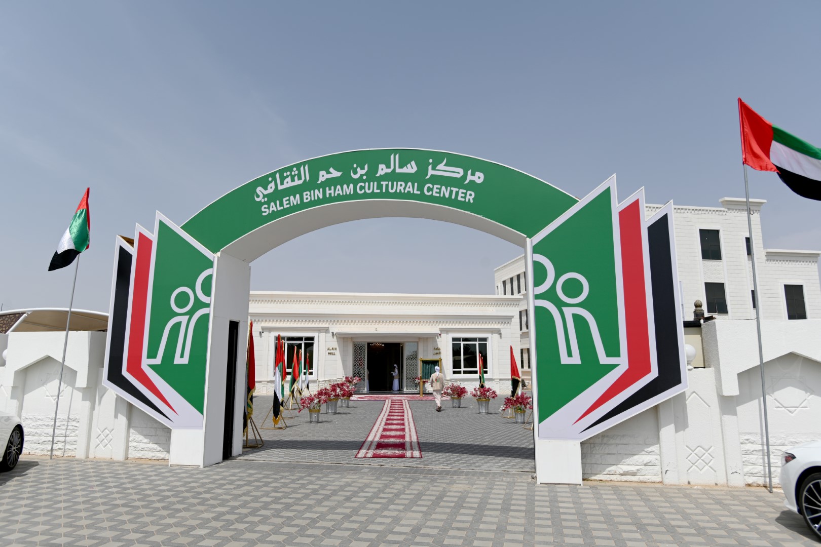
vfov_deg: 53.1
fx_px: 547
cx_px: 410
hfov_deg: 73.7
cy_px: 274
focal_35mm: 24
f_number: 5.6
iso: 72
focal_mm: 24
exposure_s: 1/1000
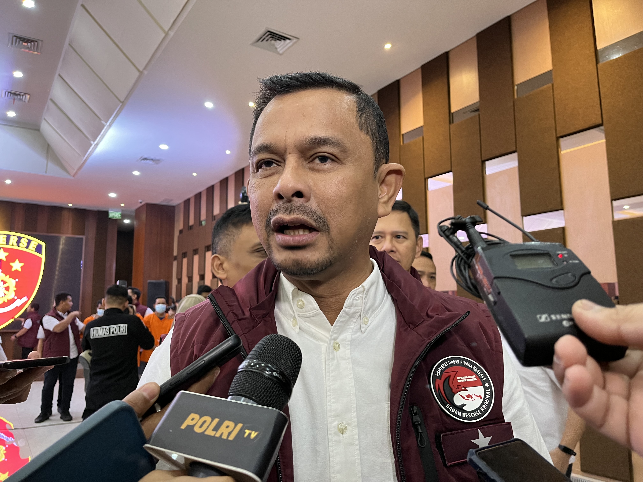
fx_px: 483
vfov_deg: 53.1
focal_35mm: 26
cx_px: 322
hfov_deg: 67.3
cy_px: 241
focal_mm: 5.1
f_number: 1.6
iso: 400
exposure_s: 1/40
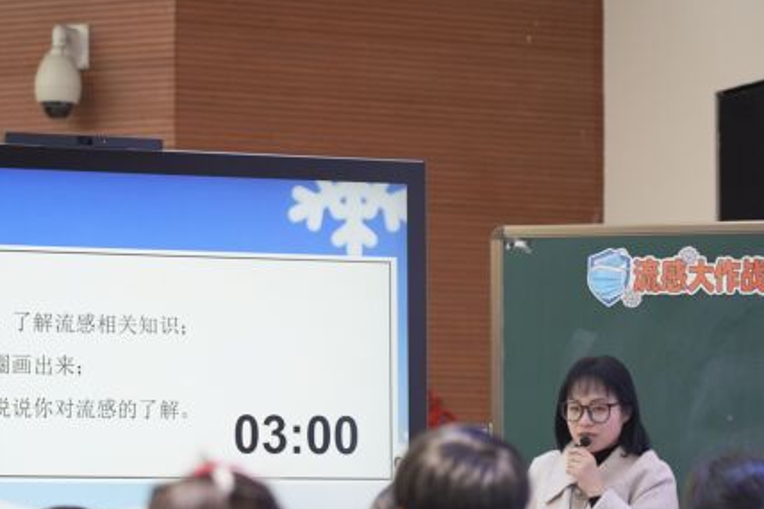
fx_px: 3224
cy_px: 297
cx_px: 320
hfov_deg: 13.5
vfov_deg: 9.0
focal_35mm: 152
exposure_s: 1/160
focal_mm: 105
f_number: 4
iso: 1000
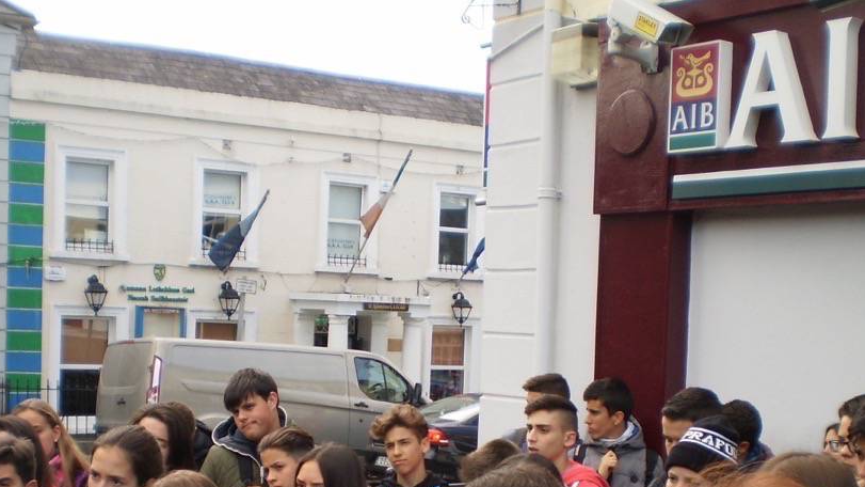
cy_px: 428
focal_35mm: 58
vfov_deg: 20.3
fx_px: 1330
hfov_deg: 36.0
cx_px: 409
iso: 64
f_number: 3.1
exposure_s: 1/250
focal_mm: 6.3
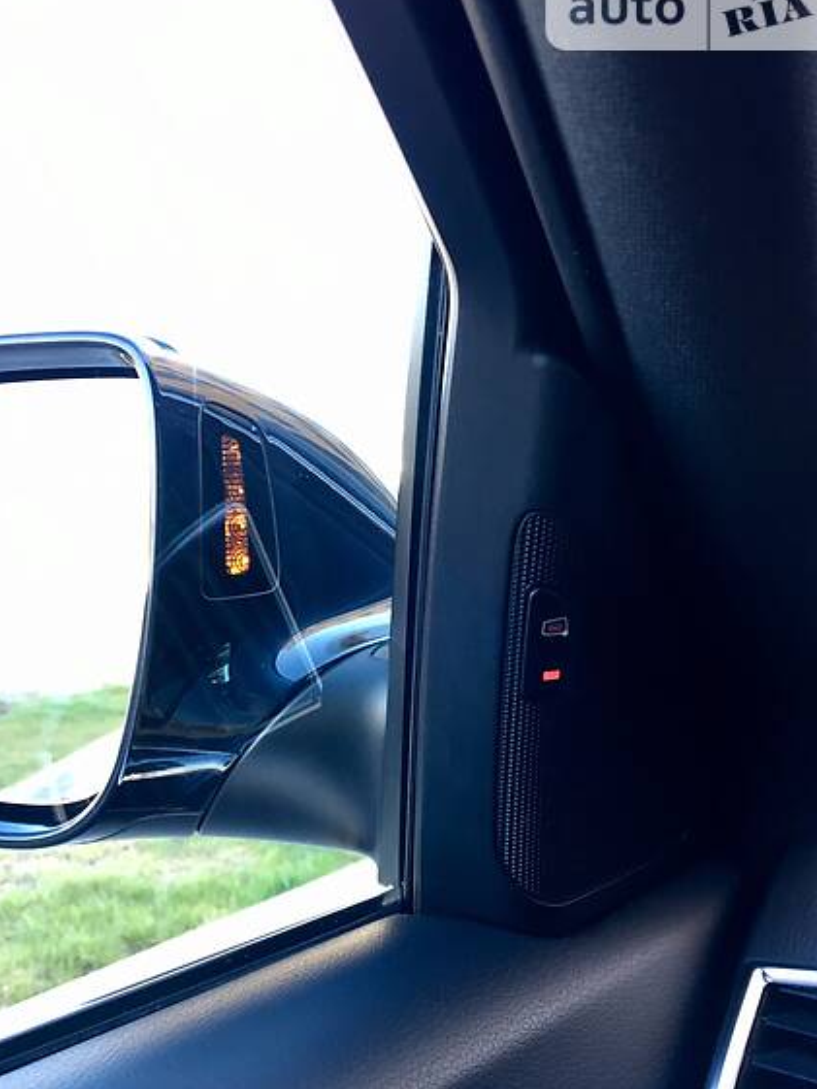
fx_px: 975
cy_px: 526
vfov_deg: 58.3
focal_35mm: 31
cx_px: 417
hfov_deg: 45.5
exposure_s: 1/33
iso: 40
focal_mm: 4.2
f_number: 2.2
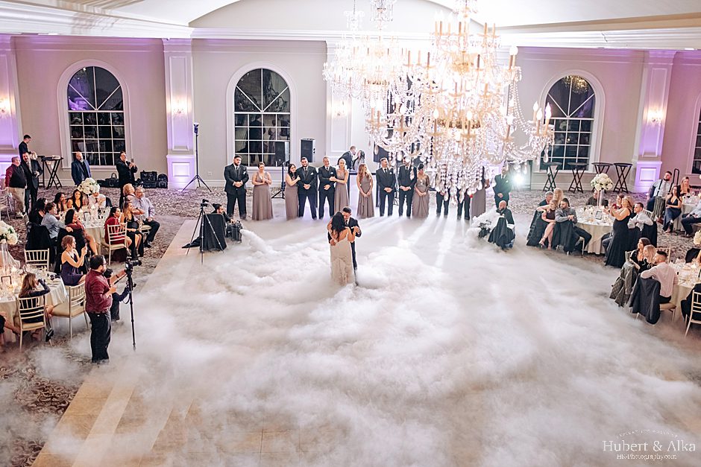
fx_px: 682
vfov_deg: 37.9
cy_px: 234
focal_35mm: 35
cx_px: 350
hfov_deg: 54.4
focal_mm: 35
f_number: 2.2
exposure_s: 1/60
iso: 800
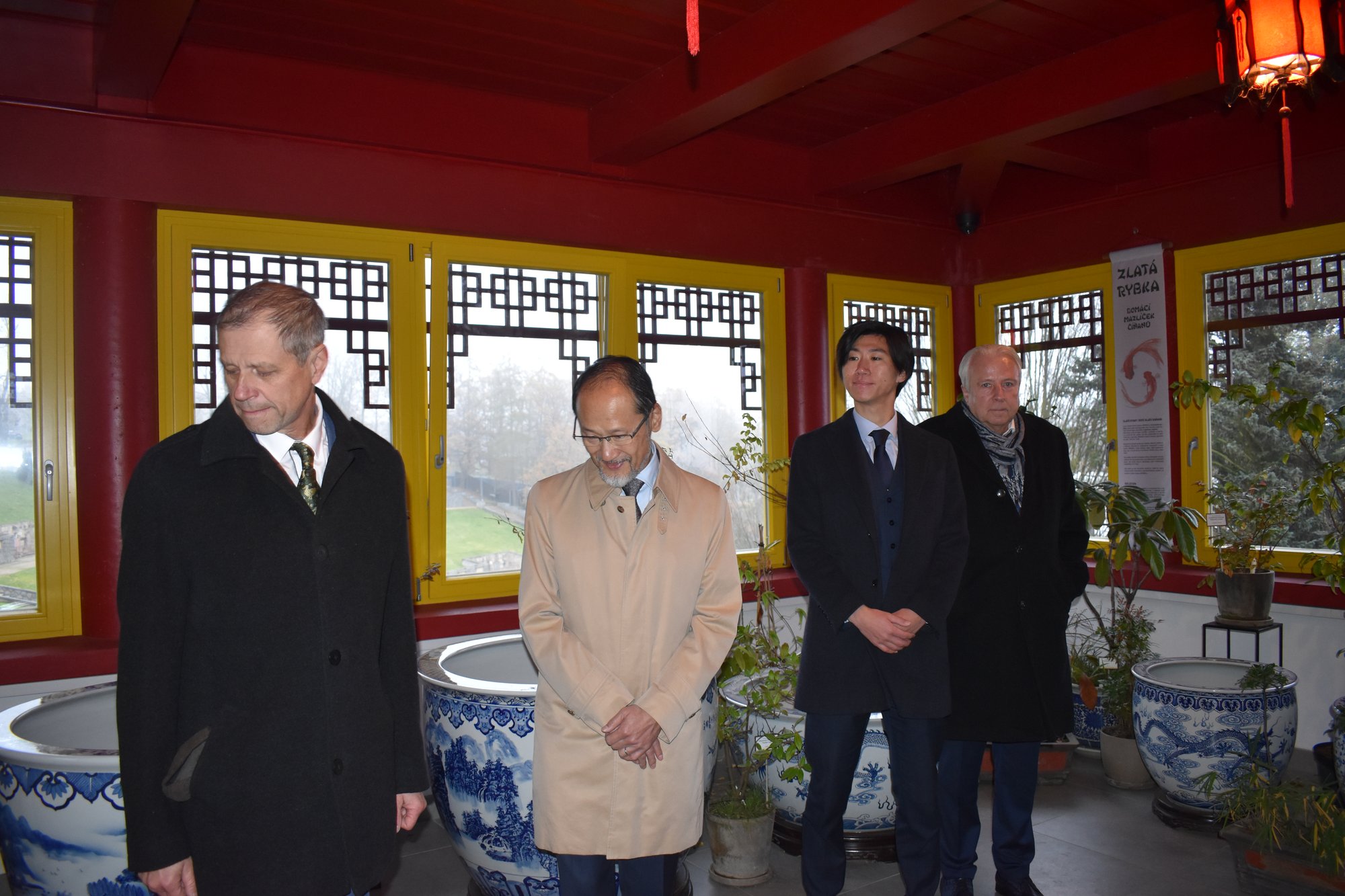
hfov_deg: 67.4
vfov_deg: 47.9
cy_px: 448
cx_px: 672
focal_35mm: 27
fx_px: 1009
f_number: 3.5
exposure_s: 1/60
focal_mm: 18
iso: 1100
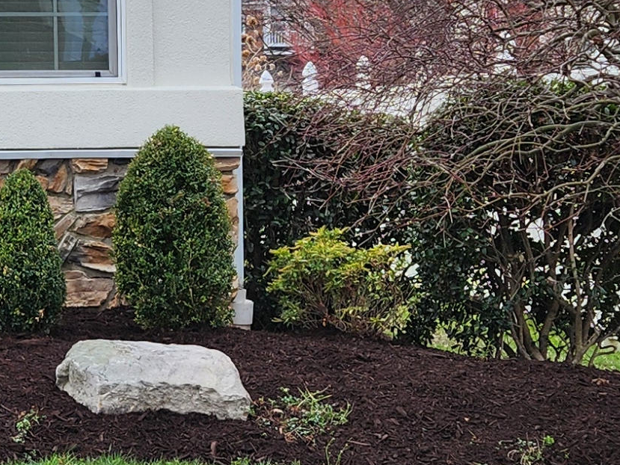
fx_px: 1988
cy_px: 93
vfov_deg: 13.3
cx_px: 151
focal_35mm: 111
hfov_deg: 17.6
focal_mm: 5.4
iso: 20
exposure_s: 1/900
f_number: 1.8
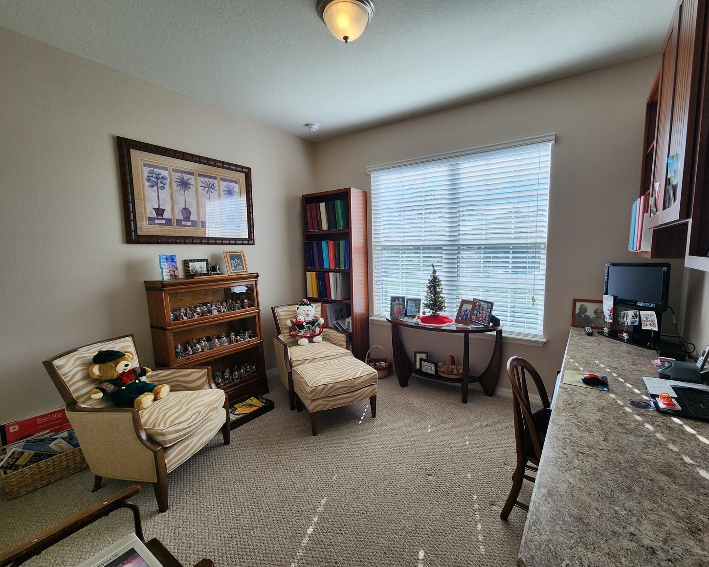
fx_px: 294
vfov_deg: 88.0
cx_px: 377
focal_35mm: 14
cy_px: 287
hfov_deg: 100.6
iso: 50
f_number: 2.2
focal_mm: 2.2
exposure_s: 1/194
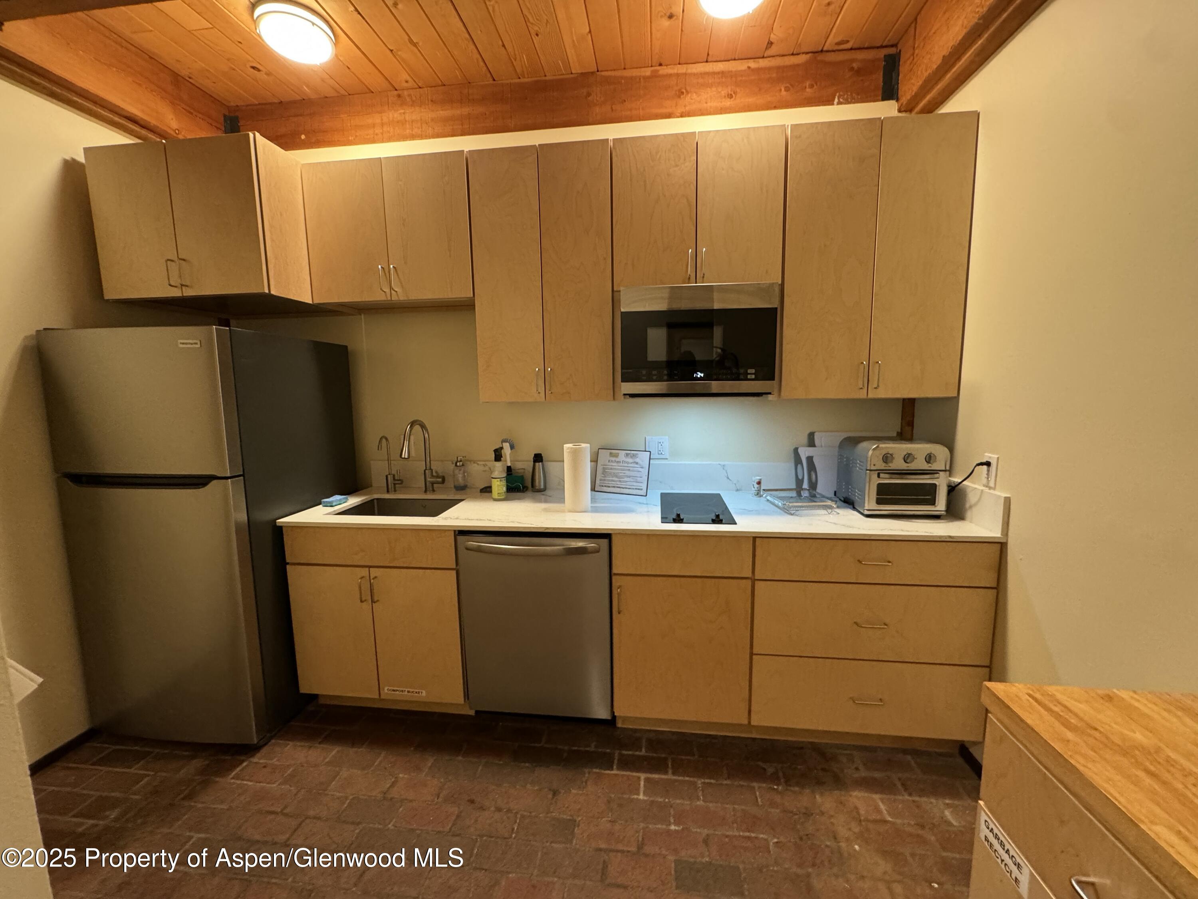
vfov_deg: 85.7
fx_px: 485
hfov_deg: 102.1
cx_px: 599
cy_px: 450
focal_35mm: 14
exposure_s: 1/60
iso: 500
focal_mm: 2.22
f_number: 2.2
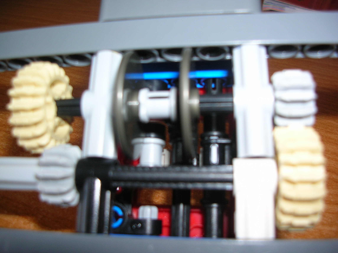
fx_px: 341
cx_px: 169
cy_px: 126
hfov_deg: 52.7
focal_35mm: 35
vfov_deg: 40.6
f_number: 2.8
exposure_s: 1/60.1
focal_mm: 5.8
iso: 50
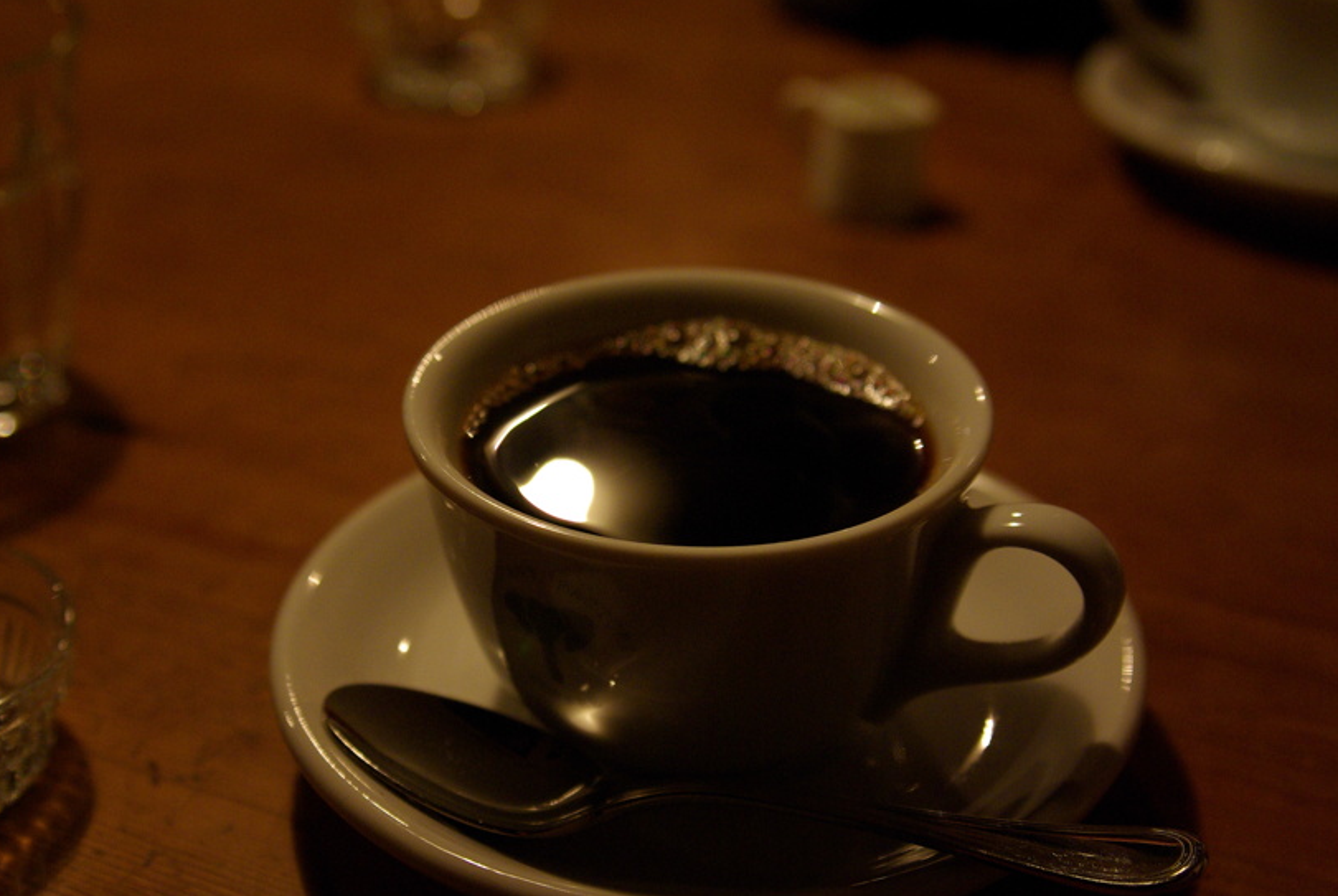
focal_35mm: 53
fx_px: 1972
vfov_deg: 25.5
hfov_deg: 37.3
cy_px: 557
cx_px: 533
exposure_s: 1/8
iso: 400
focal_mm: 28
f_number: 2.8
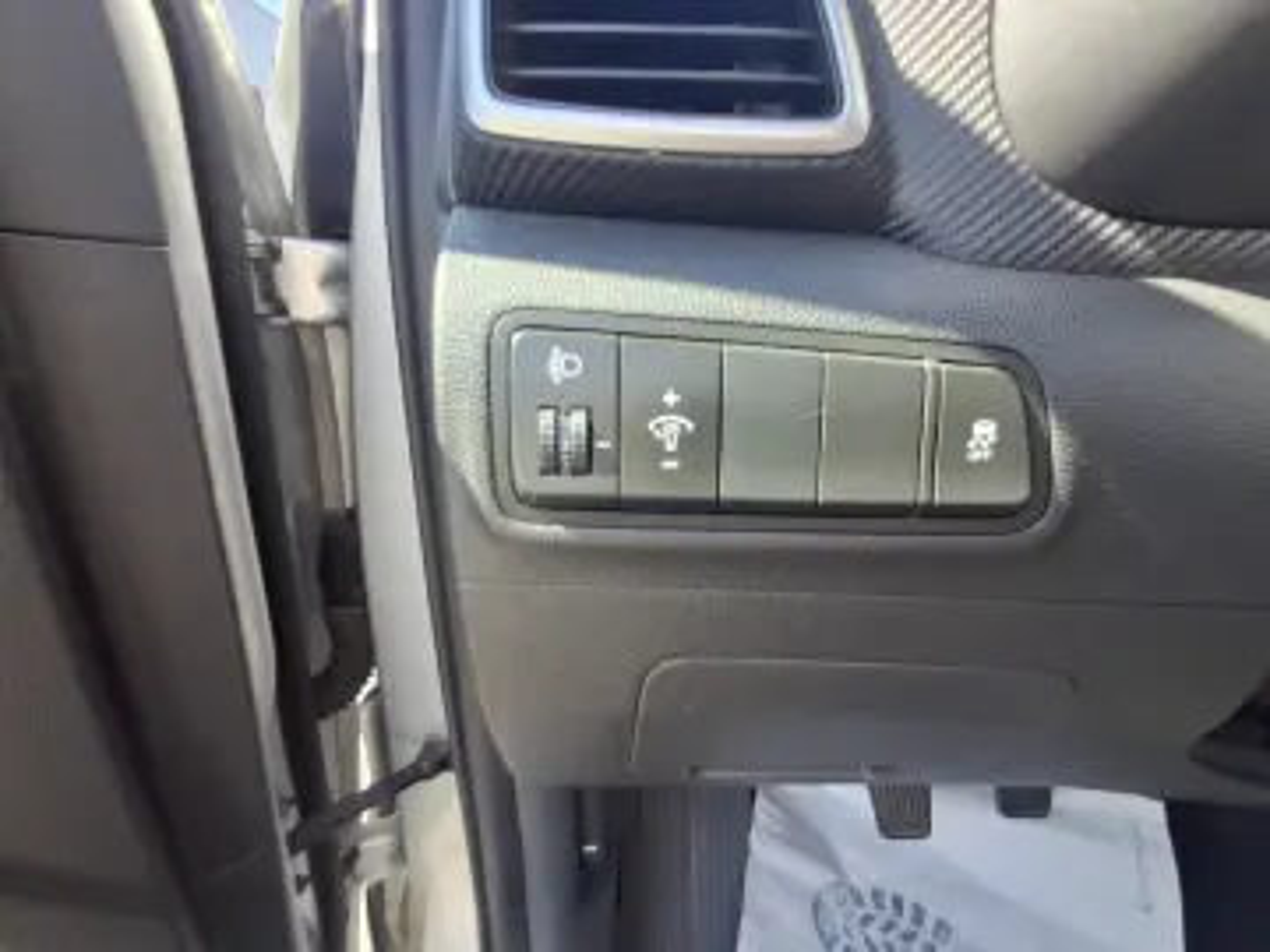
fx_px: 587
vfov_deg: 78.1
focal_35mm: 16
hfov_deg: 94.5
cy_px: 476
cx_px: 635
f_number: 2.2
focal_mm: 1.64
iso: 40
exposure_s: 1/115
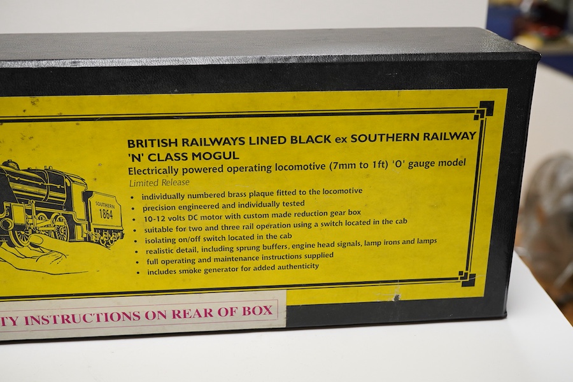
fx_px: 716
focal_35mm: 45
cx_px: 286
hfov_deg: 43.6
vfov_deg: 29.9
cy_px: 191
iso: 1250
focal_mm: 30
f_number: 9
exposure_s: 1/125
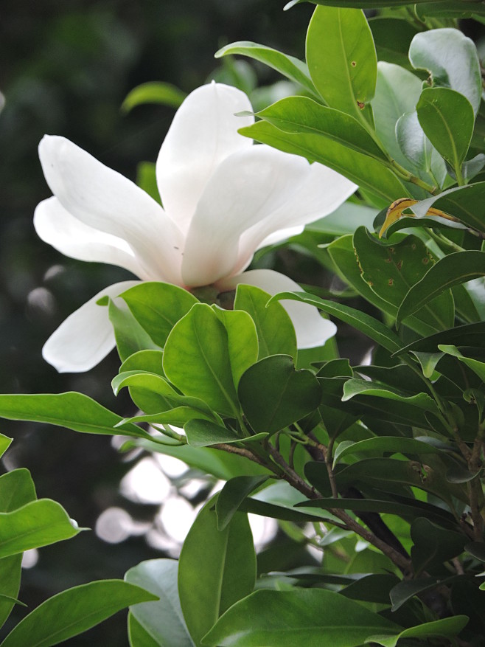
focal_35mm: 550
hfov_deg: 2.7
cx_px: 242
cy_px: 324
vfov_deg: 3.6
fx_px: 10272
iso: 400
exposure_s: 1/200
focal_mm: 98.1
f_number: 4.9
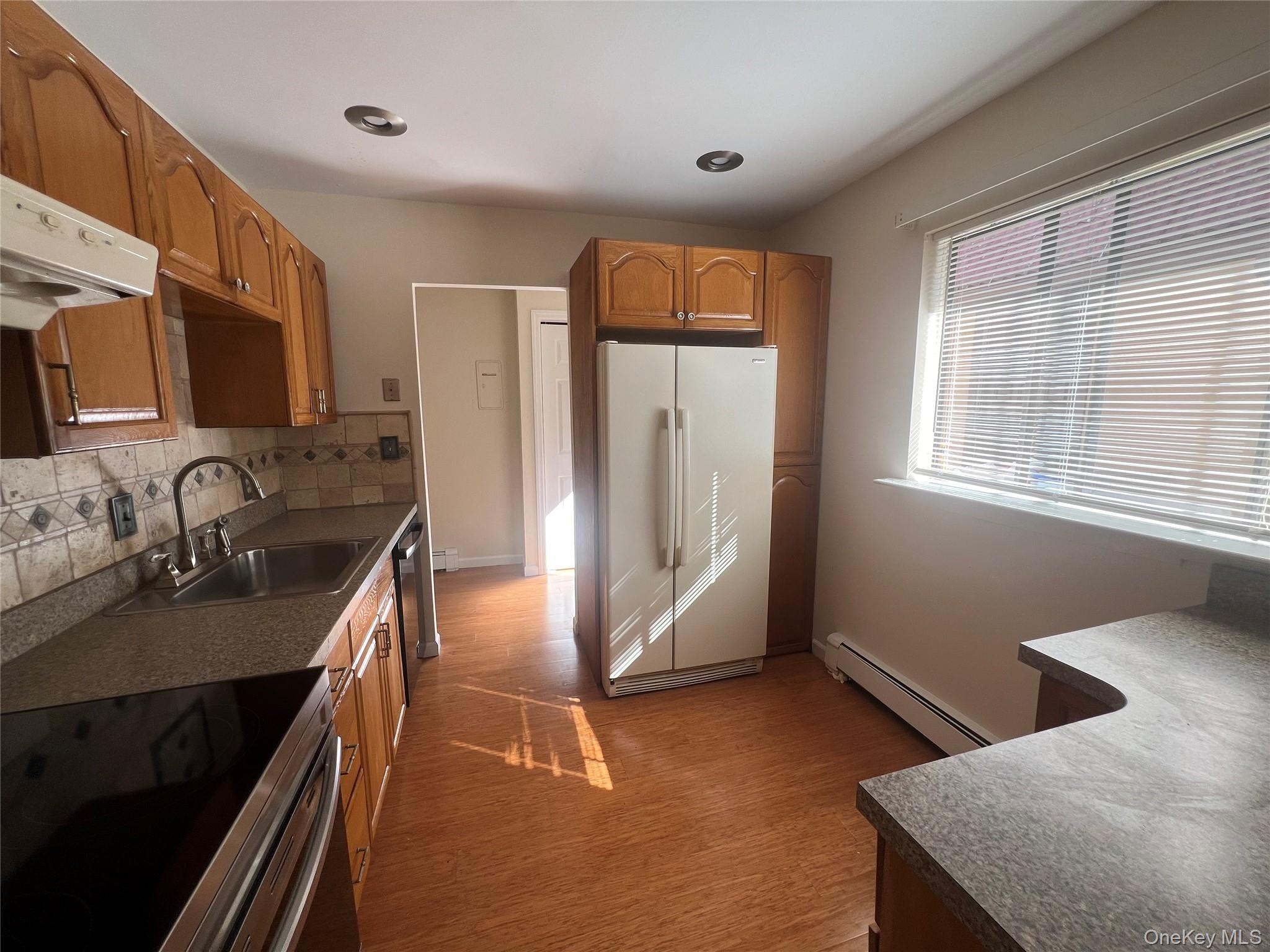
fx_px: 477
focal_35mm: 13
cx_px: 635
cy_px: 476
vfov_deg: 89.9
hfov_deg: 106.2
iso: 32
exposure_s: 1/99
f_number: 1.8
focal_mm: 1.57
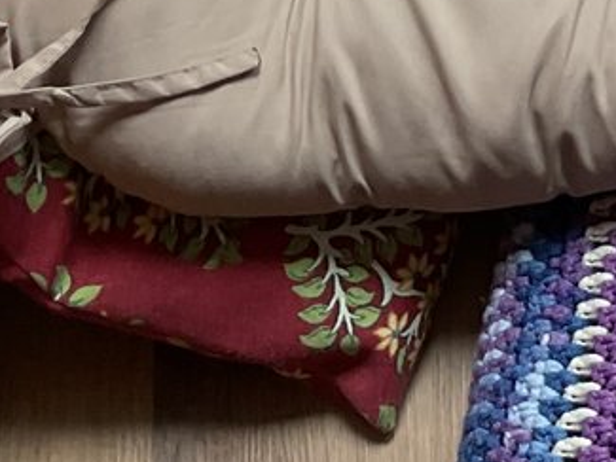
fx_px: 2403
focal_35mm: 135
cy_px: -378
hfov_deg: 12.3
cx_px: 1358
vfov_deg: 10.3
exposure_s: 1/120
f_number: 1.8
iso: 20
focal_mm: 3
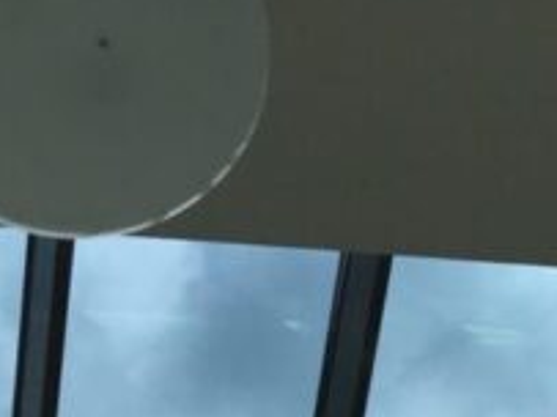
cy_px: 683
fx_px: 1705
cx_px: 735
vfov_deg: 13.0
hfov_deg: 17.4
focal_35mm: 106
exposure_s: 1/2907
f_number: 1.8
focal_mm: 3.99
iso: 20
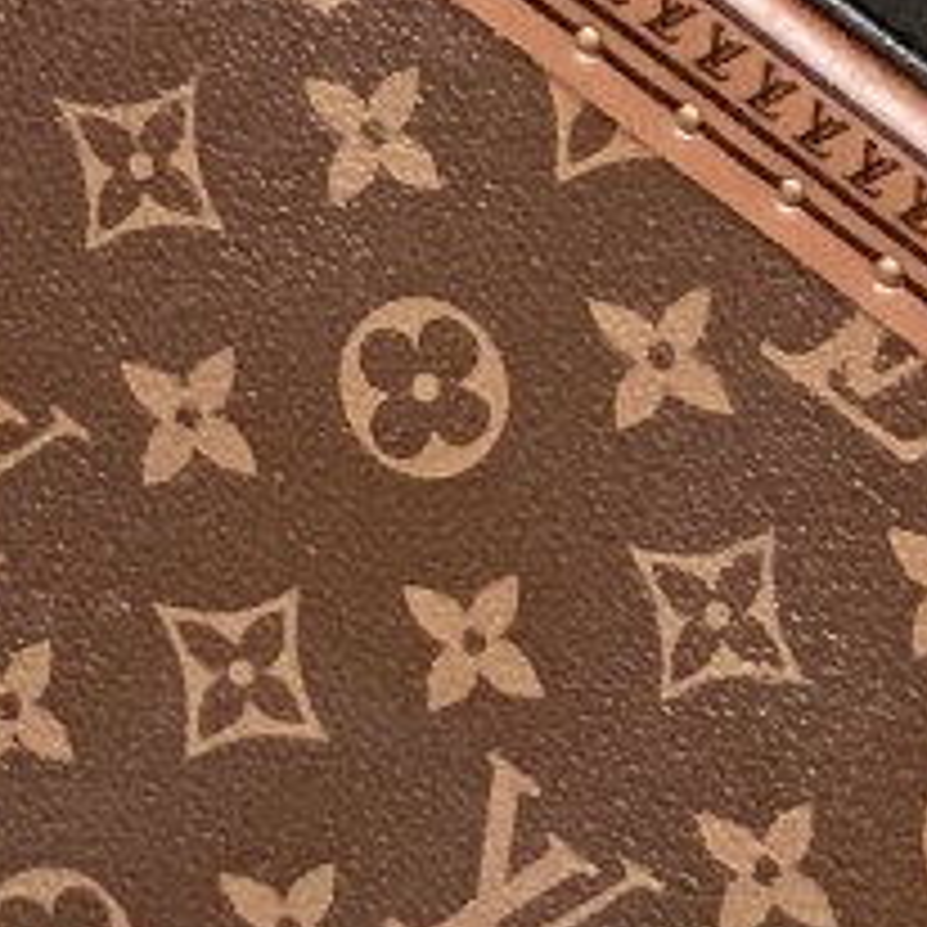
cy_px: -1638
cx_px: 806
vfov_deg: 5.2
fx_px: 9756
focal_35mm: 322
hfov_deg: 5.4
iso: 125
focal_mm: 6
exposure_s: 1/63
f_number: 2.4
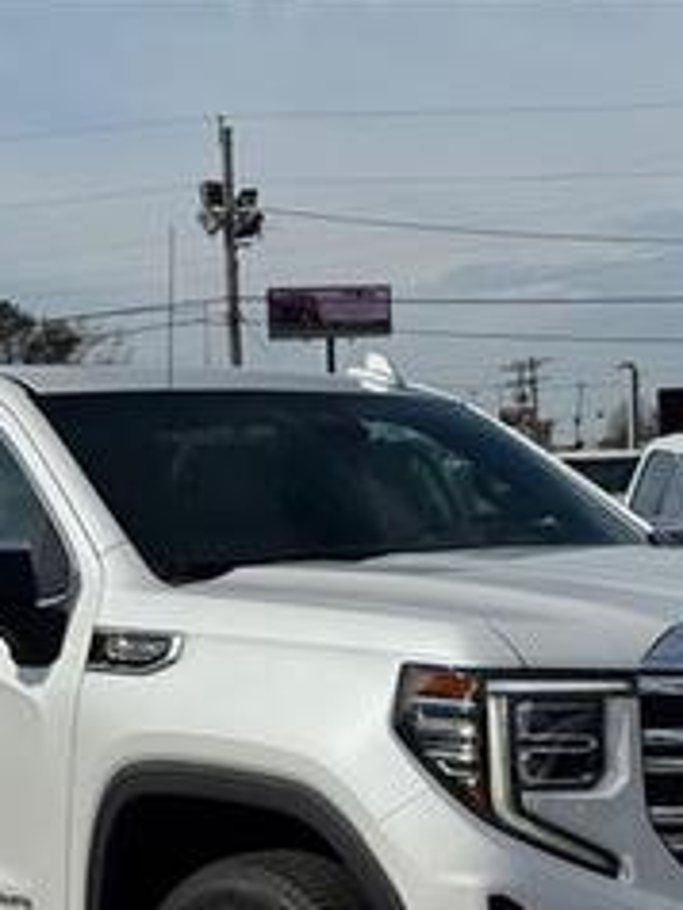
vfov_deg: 19.1
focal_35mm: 102
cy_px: 714
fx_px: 2681
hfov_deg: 14.5
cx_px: 249
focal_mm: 6.76
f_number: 1.78
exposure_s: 1/10526
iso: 64
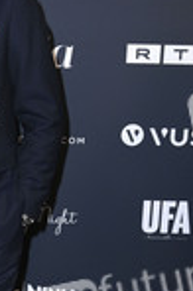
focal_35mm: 92
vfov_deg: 22.0
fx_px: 743
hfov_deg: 14.3
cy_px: 210
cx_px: -47
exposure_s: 1/250
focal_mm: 34
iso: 800
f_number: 6.3
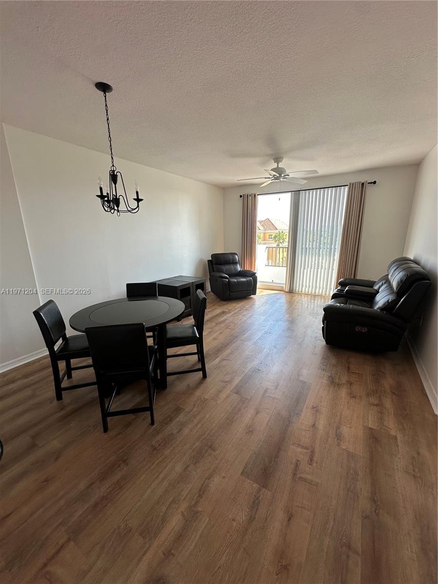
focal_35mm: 14
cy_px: 292
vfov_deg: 102.1
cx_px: 219
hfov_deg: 85.7
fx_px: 236
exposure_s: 1/99
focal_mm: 2.22
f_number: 2.2
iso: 40
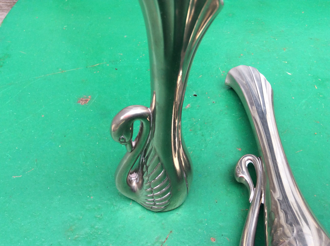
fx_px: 305
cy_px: 123
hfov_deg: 56.9
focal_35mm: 32
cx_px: 165
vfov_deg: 44.1
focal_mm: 3.3
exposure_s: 1/100
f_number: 2.4
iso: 32
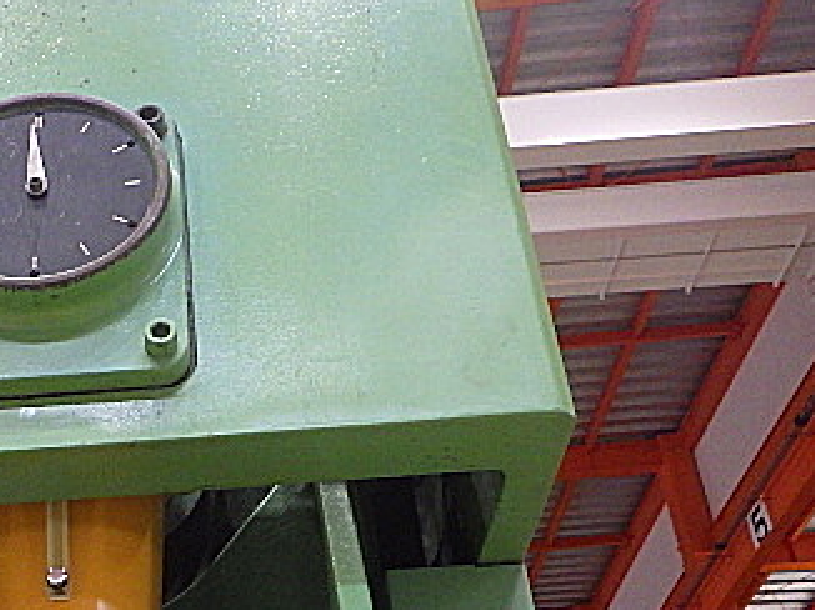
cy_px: 535
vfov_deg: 25.8
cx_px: 60
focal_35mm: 55
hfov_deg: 32.9
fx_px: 1294
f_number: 3.5
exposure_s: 1/45
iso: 800
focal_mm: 5
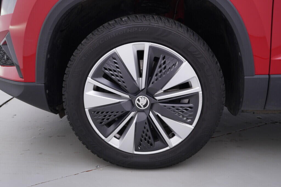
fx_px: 281
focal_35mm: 36
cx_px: 140
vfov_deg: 36.9
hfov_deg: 53.1
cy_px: 94
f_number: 3.5
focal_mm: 24
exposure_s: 1/60
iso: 125
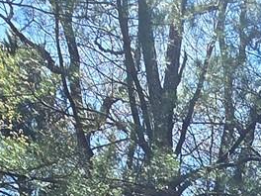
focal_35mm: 101
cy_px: 652
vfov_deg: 9.6
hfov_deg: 17.2
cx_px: 415
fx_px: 762
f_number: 2.2
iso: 50
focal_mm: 2.2
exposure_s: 1/786
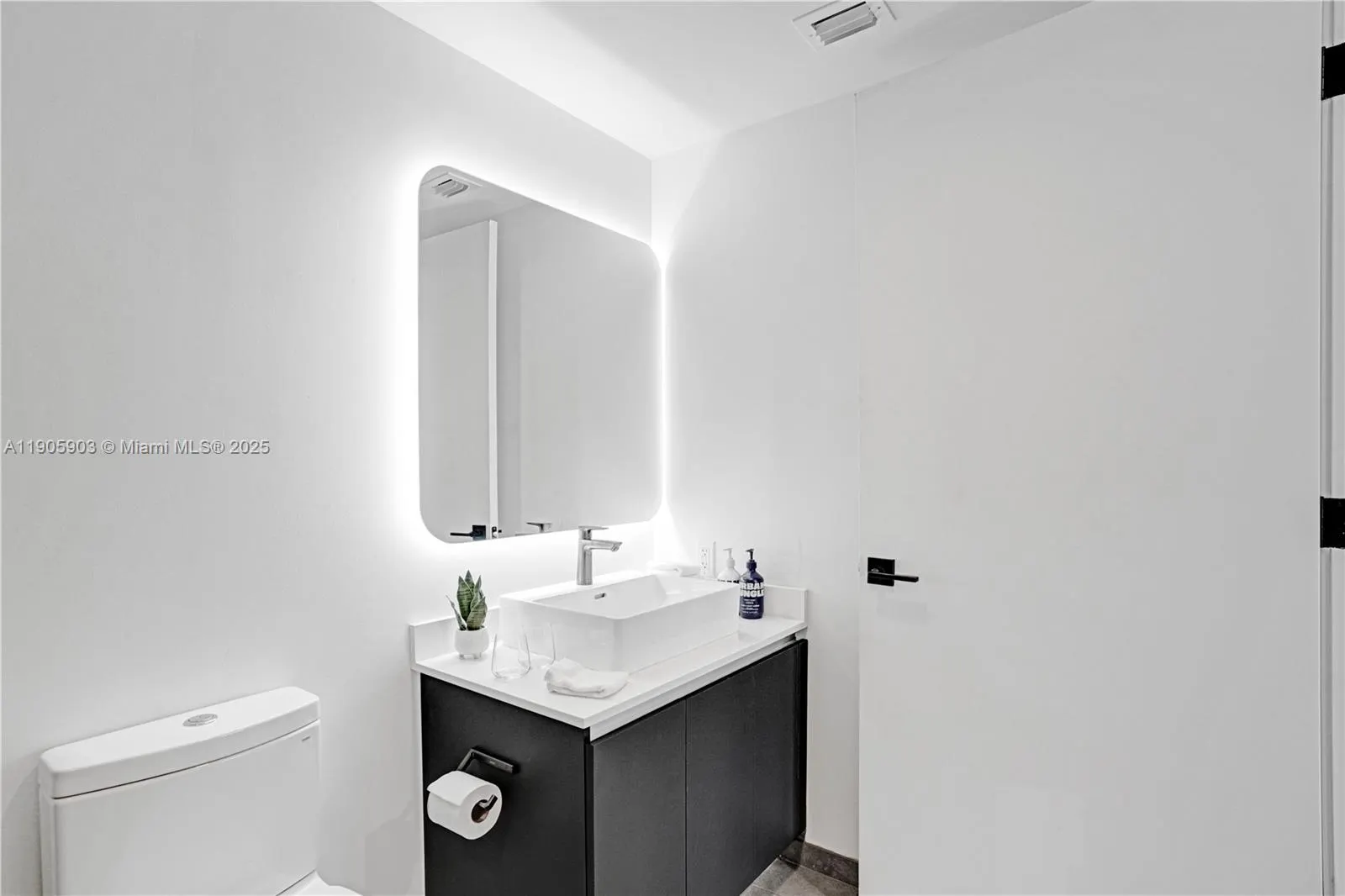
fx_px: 598
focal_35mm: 16
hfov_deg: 96.7
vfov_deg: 73.7
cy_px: 448
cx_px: 672
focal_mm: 16
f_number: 5.6
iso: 1250
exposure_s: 1/250
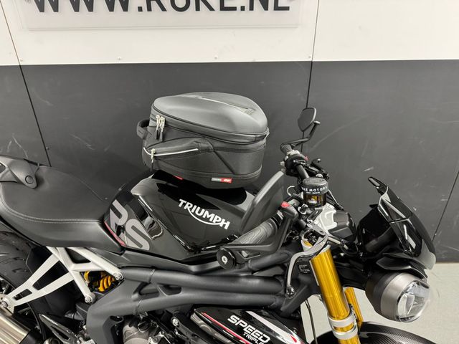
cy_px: 172
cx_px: 230
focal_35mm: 24
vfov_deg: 56.8
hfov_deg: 71.6
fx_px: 318
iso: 400
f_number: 1.78
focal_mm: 6.76
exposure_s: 1/60
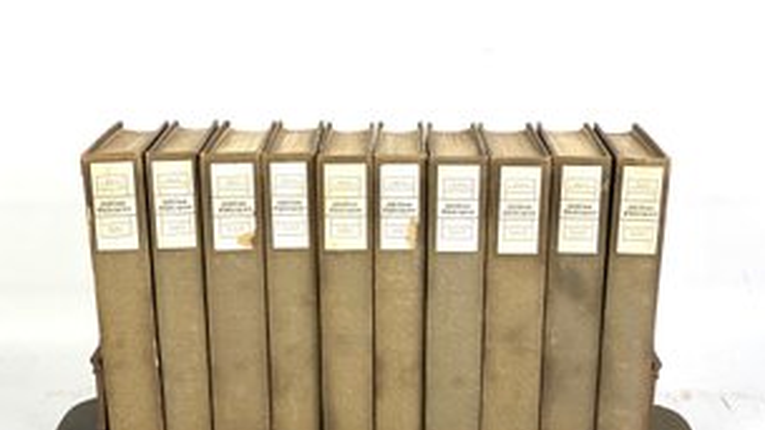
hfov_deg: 32.8
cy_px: 270
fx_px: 1298
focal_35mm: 64
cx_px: 366
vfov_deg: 18.8
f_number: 2
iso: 20
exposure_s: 1/121
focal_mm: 6
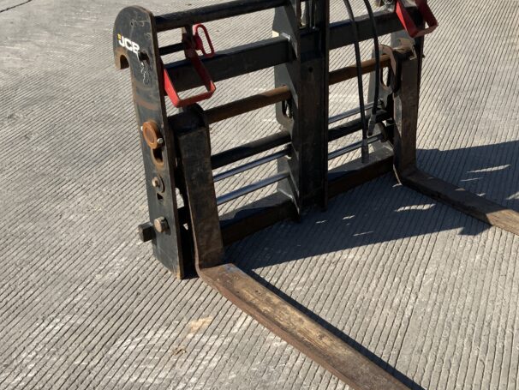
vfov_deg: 29.7
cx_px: 410
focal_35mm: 49
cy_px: 177
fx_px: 735
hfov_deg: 37.6
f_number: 1.8
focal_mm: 3
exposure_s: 1/1912
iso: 16
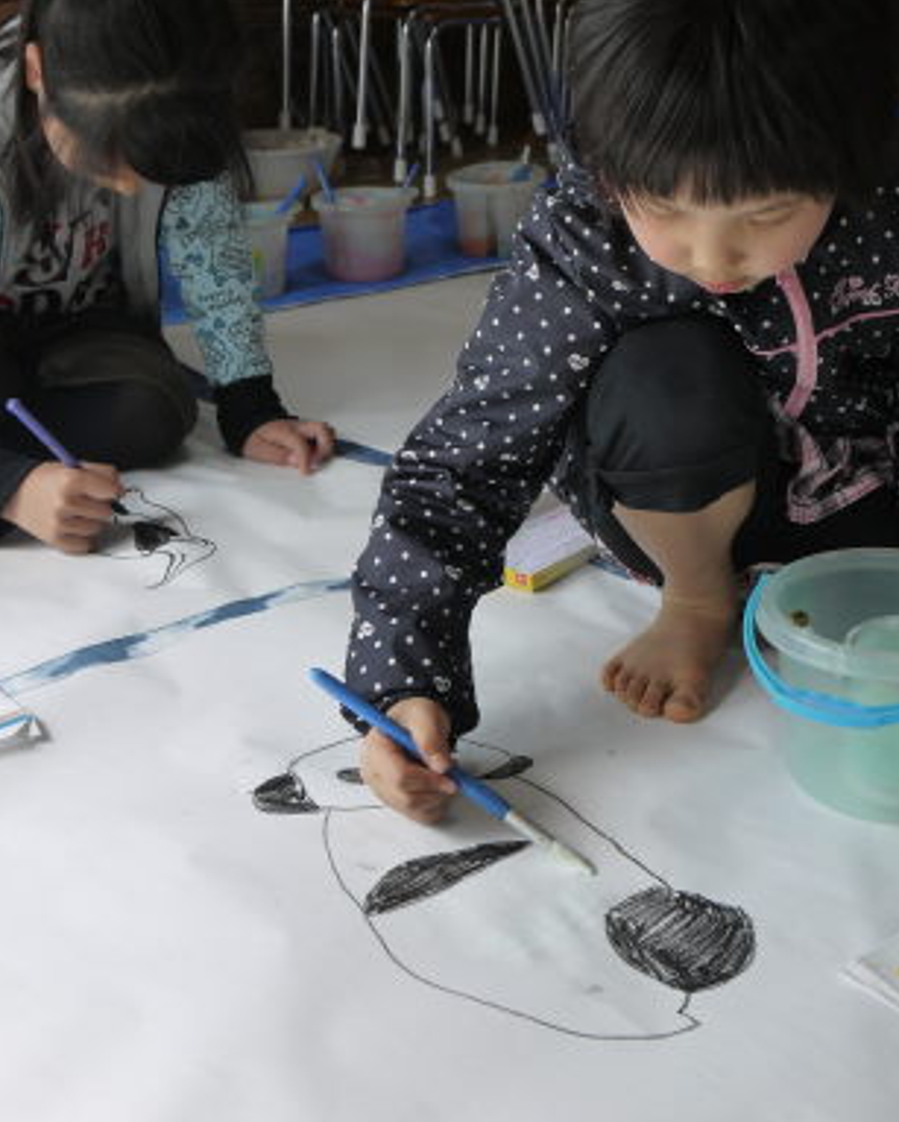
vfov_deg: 34.1
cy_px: 472
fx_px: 1827
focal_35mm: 55
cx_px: 568
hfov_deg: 27.5
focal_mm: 18
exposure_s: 1/125
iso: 100
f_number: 5
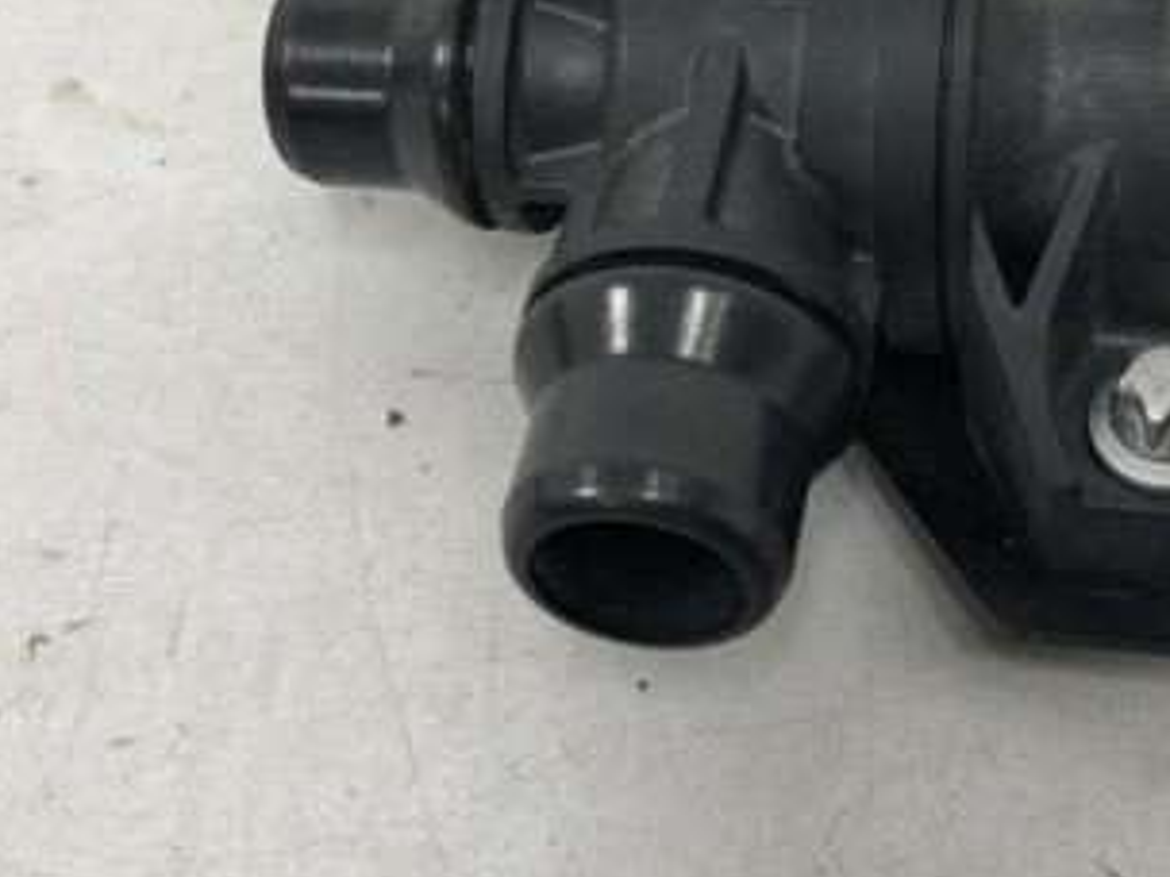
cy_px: 169
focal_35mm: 59
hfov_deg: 32.0
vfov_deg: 24.4
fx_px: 1994
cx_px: 904
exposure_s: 1/20
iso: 32
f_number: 1.8
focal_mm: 4
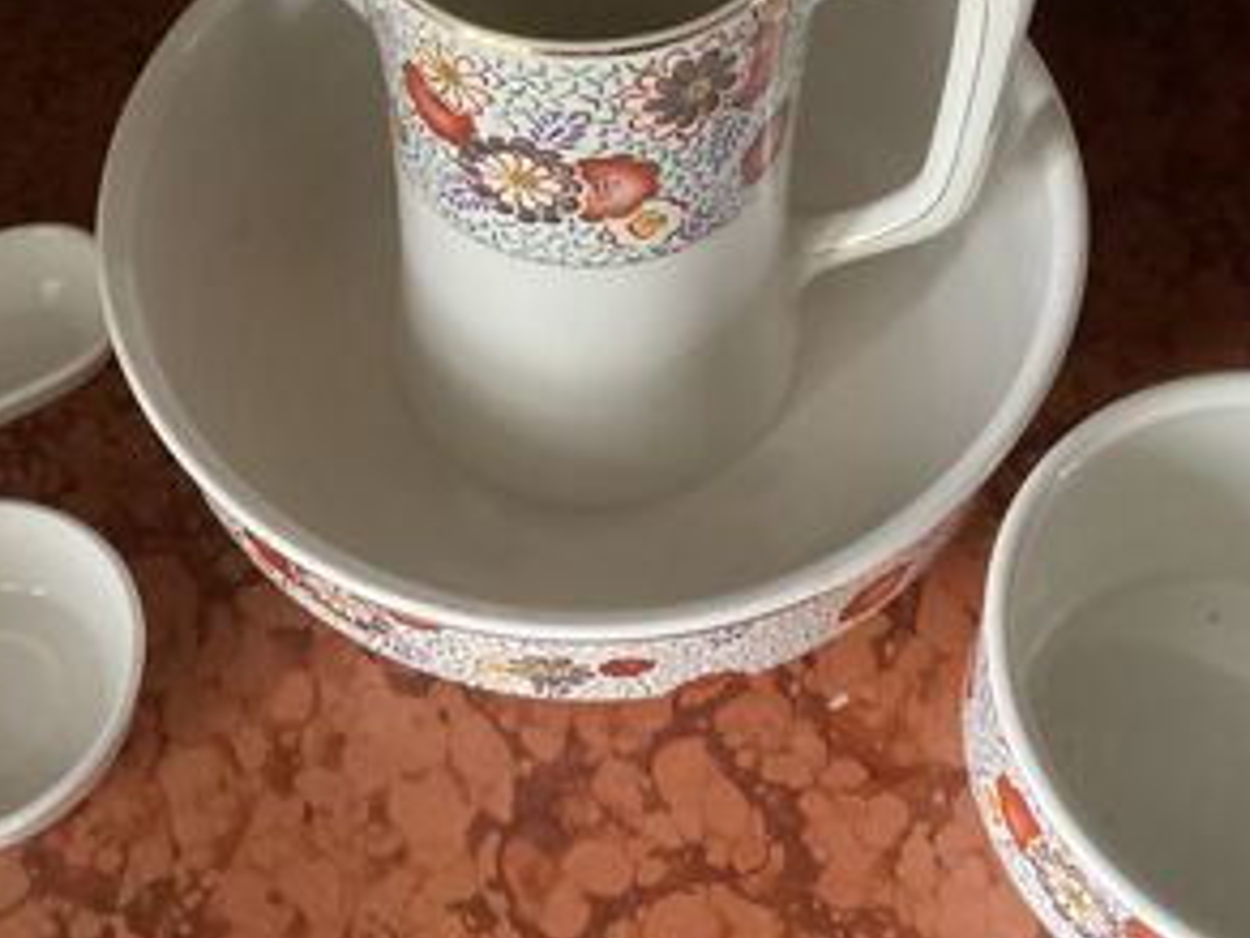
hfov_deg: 37.5
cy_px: 270
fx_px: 1842
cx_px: 574
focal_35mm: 51
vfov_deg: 28.3
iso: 640
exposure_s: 1/20
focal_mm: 3.3
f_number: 2.4
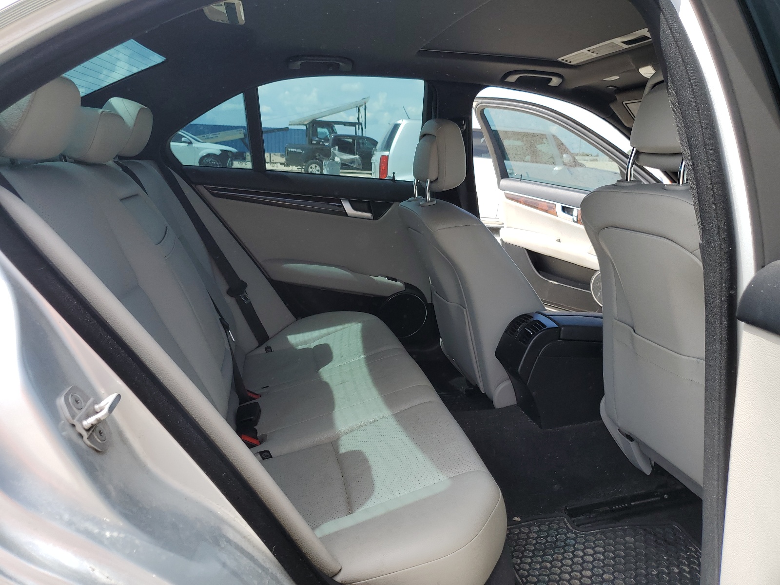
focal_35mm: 26
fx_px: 586
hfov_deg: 67.3
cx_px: 390
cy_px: 292
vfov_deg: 53.1
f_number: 1.5
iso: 50
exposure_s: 1/1000
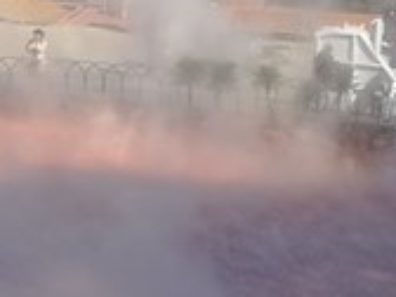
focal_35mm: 184
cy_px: 52
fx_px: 2105
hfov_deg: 10.5
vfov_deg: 8.1
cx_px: -151
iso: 50
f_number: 2.2
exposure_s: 1/738
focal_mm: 4.5
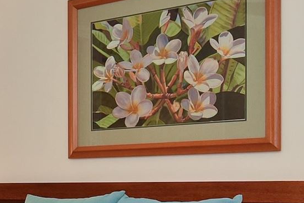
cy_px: 189
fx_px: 709
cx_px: -90
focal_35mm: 84
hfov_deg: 21.8
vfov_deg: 16.0
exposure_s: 1/15
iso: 3600
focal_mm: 15
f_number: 16
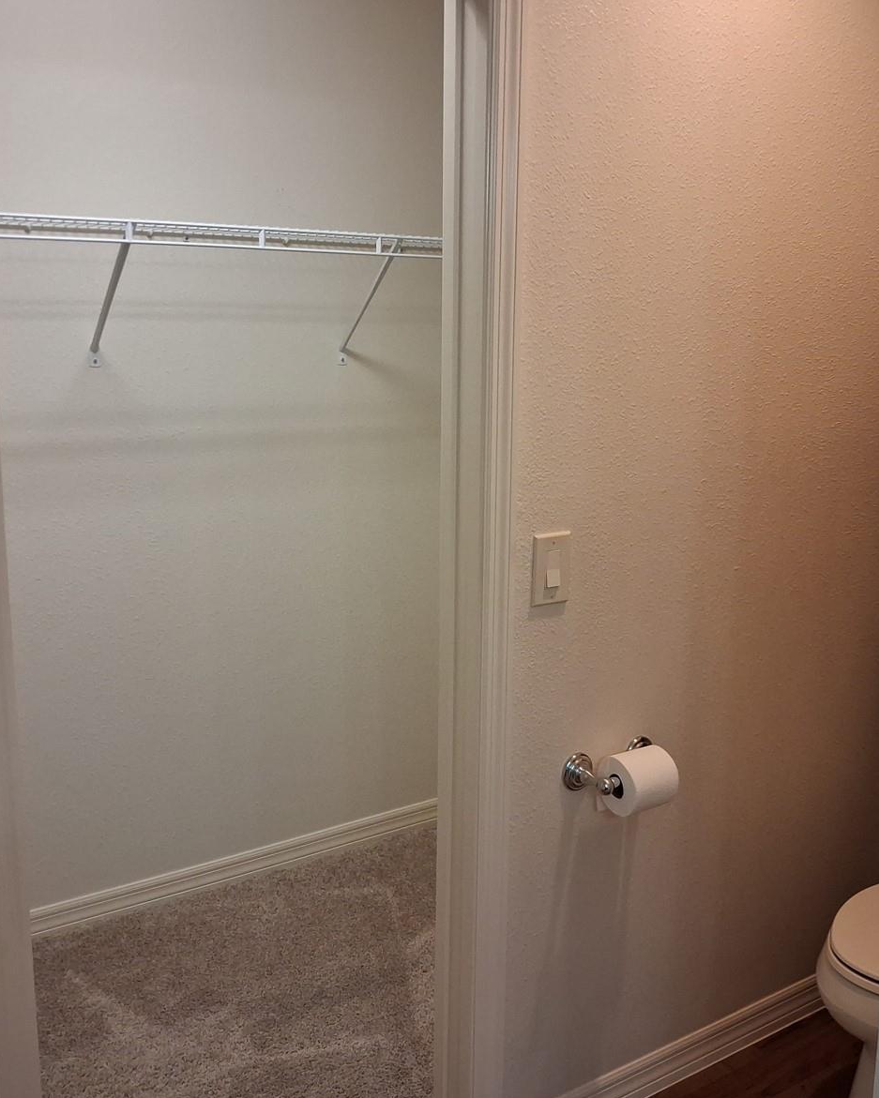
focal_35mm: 36
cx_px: 461
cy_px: 547
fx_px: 1171
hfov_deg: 41.1
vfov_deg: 50.3
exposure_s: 1/120
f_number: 1.8
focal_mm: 4
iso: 400
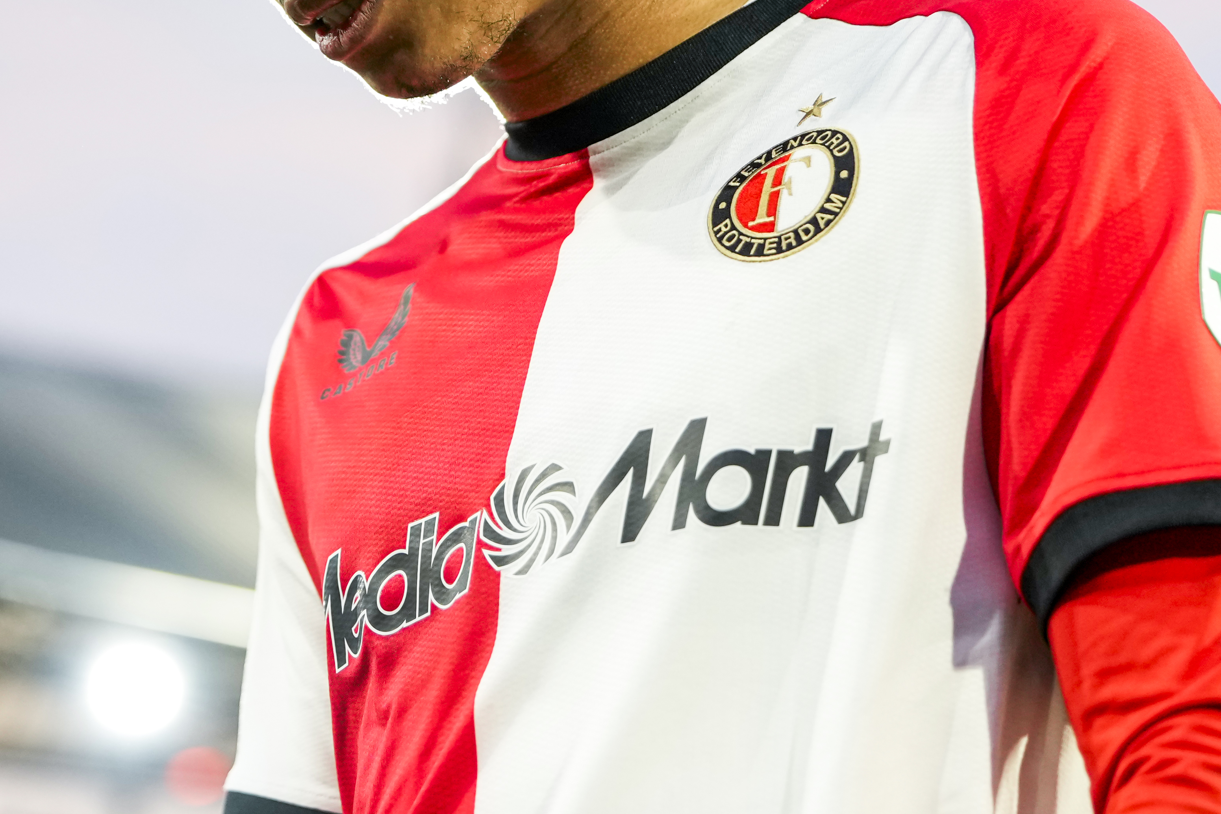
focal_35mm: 136
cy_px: 278
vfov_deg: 10.1
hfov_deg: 15.0
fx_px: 4613
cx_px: 405
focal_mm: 50
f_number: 2
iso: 1250
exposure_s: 1/1600
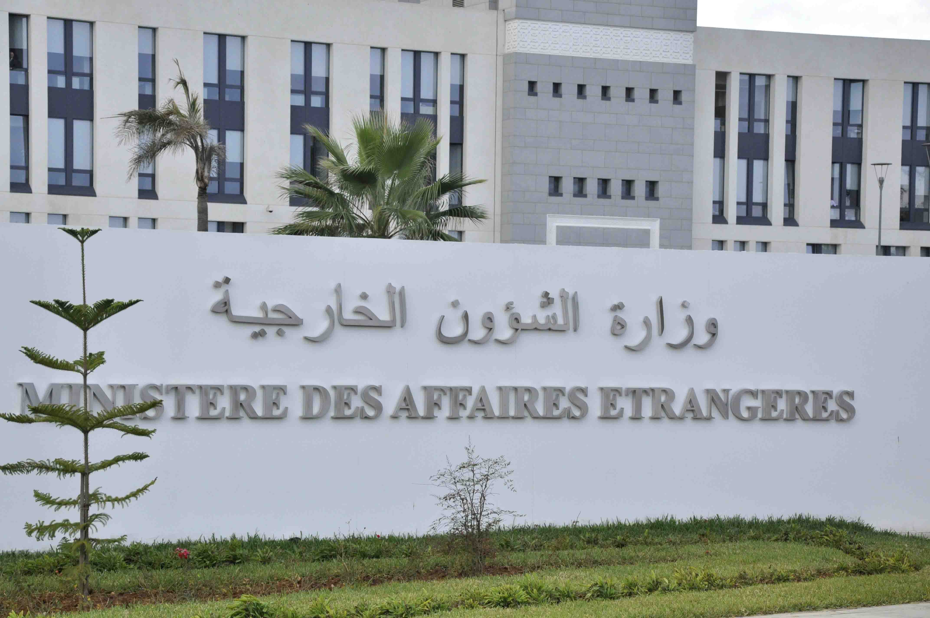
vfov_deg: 13.8
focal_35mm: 99
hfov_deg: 20.6
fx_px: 2554
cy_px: 309
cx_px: 465
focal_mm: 66
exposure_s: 1/1250
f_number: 9
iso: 800
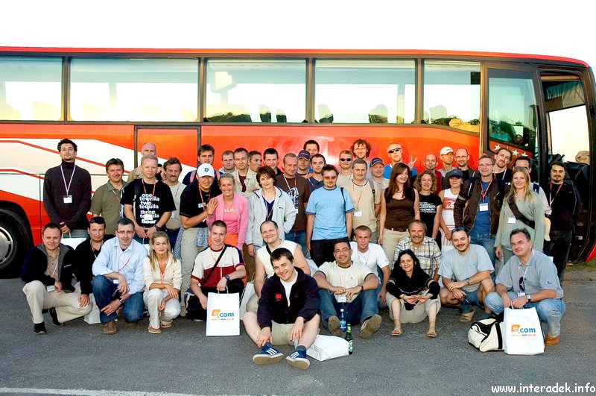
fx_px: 719
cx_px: 298
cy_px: 198
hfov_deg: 45.0
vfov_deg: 30.8
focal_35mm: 44
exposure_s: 1/200
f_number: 7.1
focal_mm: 29
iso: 400
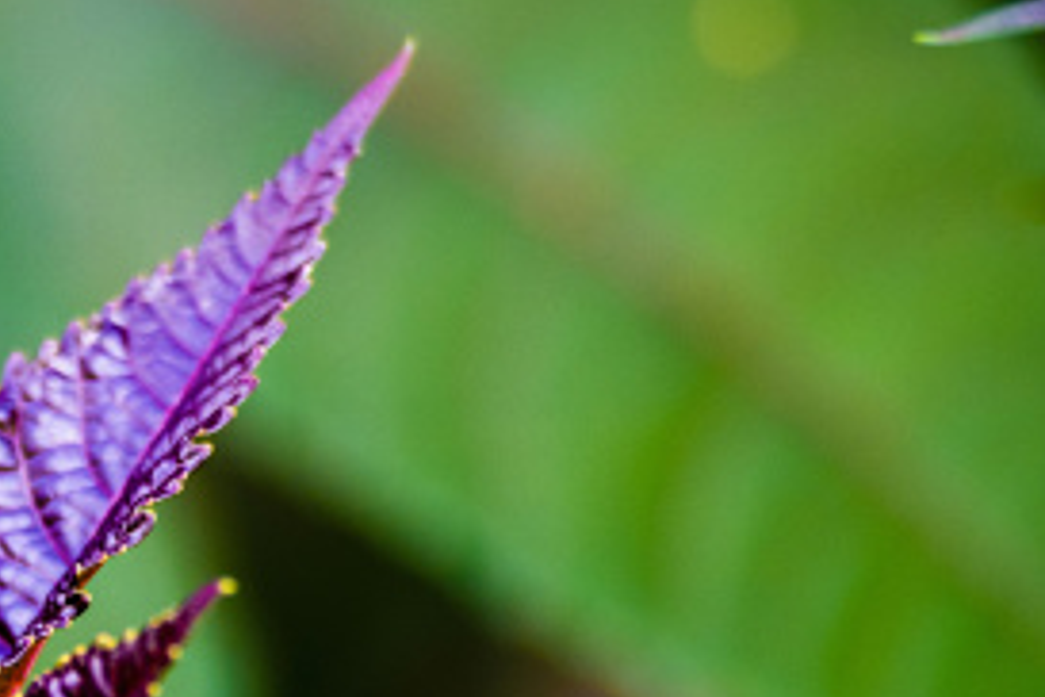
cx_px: -191
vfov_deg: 1.6
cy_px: 1057
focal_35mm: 880
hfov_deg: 2.3
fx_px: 25542
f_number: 2.8
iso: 160
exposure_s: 1/320
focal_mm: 200
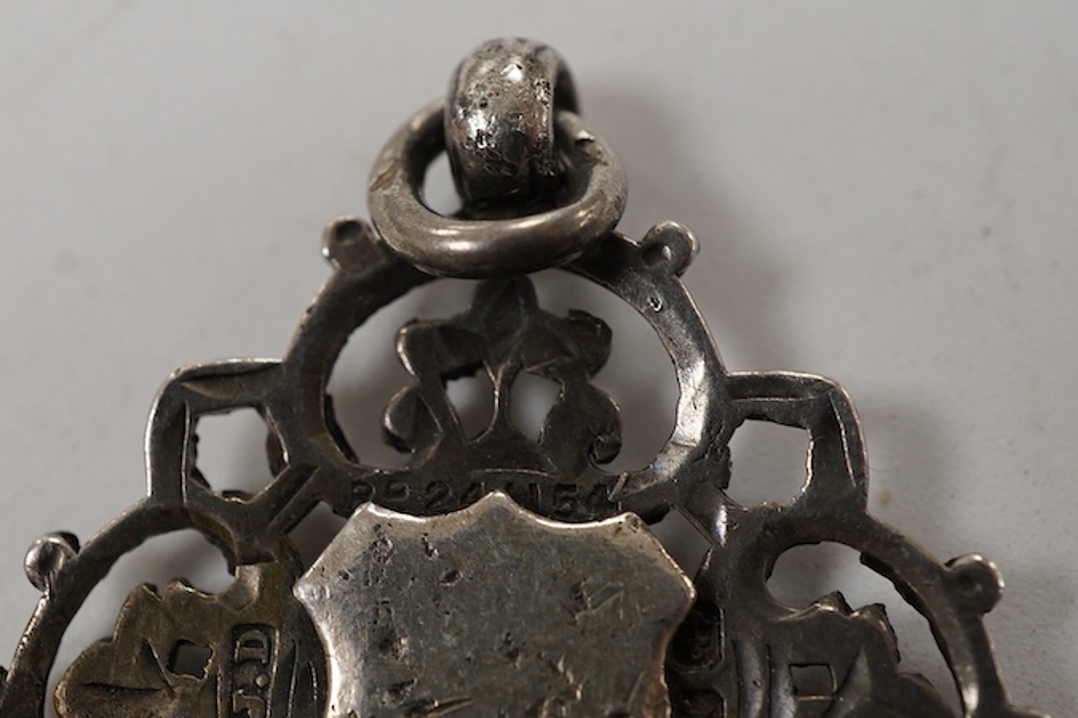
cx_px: 422
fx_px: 1797
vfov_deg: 22.6
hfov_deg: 33.3
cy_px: 415
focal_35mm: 60
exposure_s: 1/125
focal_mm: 30
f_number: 11
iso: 1250
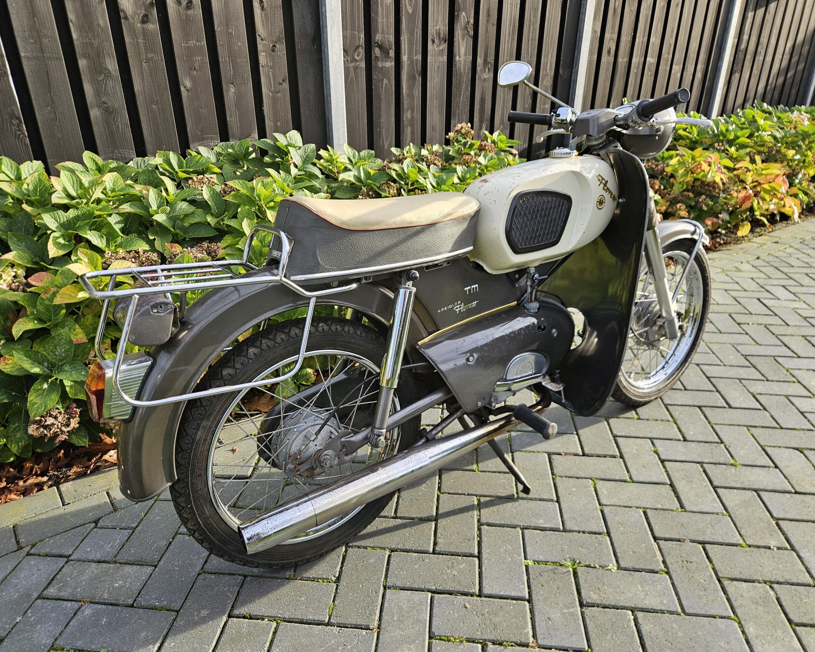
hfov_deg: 70.2
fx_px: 579
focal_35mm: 24
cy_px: 326
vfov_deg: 58.8
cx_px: 428
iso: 64
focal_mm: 5.4
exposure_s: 1/719
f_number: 1.8
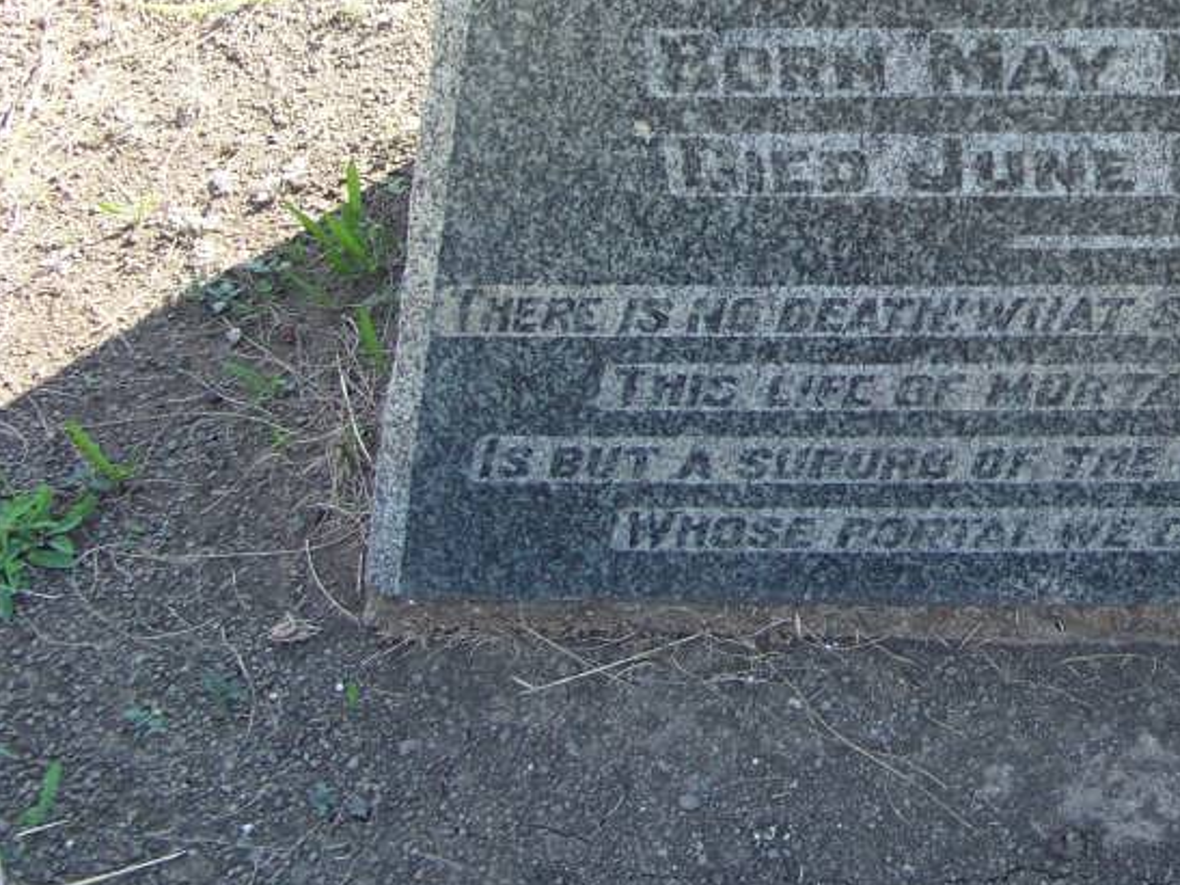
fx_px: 2692
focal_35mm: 79
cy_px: 138
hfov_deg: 23.9
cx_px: 1117
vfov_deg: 18.4
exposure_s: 1/200
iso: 64
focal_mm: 5.85
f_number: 2.8
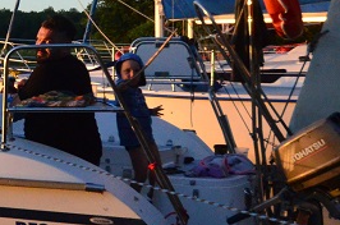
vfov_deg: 15.1
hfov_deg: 21.2
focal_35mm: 90
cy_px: 62
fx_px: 848
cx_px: -65
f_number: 4.5
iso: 3200
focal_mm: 16
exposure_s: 1/4000
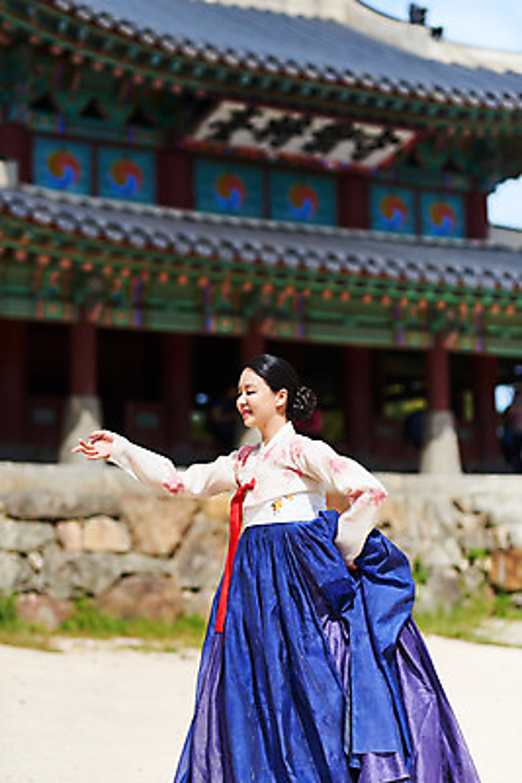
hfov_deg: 16.1
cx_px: 261
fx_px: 1847
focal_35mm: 85
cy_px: 392
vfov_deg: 23.9
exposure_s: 1/5000
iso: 100
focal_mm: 85
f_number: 2
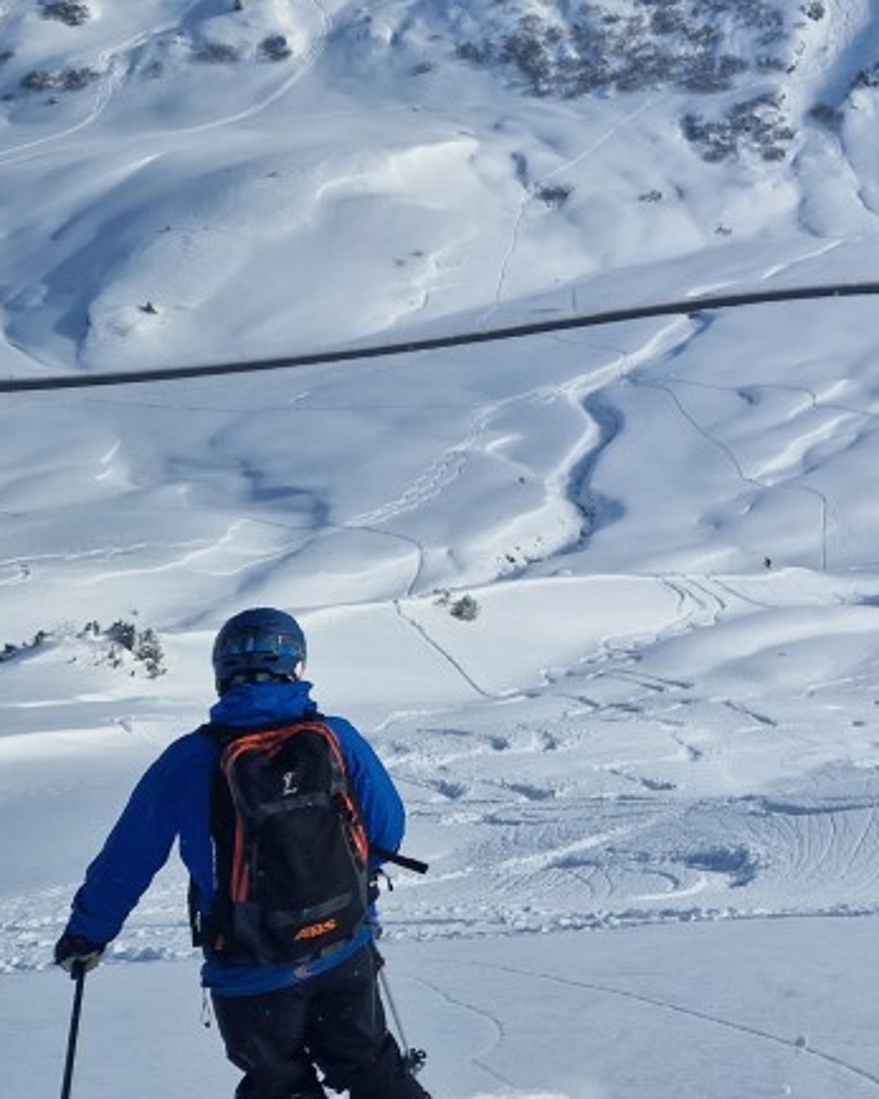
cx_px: 1041
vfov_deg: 34.9
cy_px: 332
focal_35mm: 53
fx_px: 1724
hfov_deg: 25.8
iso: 50
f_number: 1.8
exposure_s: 1/4096
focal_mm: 5.4
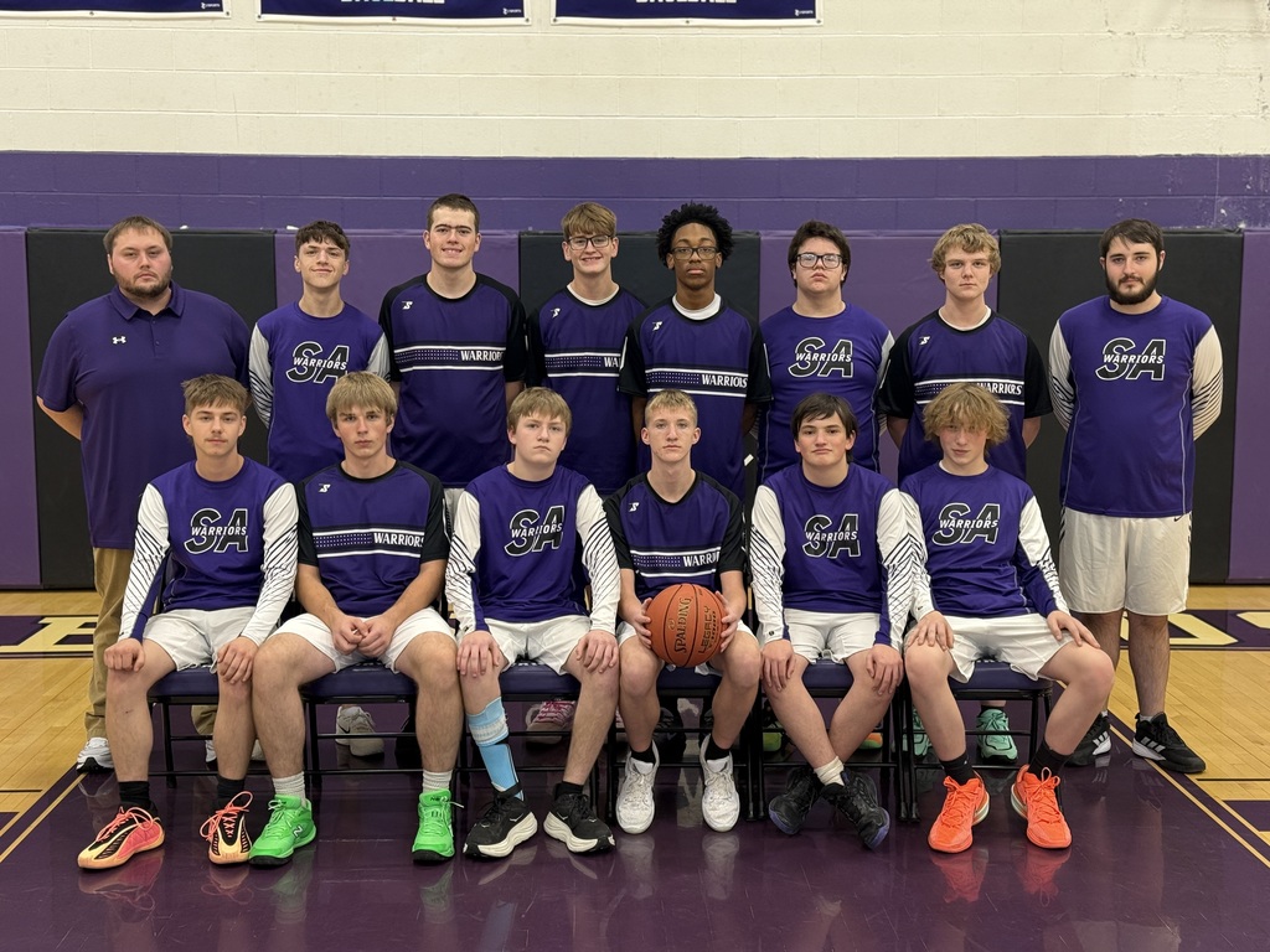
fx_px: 1761
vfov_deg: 30.3
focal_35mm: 48
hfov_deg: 39.7
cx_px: 635
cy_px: 476
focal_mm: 6.76
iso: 100
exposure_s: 1/60
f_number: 1.78
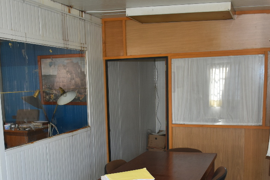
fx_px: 345
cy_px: 134
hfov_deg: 42.8
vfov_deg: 28.8
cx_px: 132
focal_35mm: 46
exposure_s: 1/60
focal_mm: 18
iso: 400
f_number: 3.5
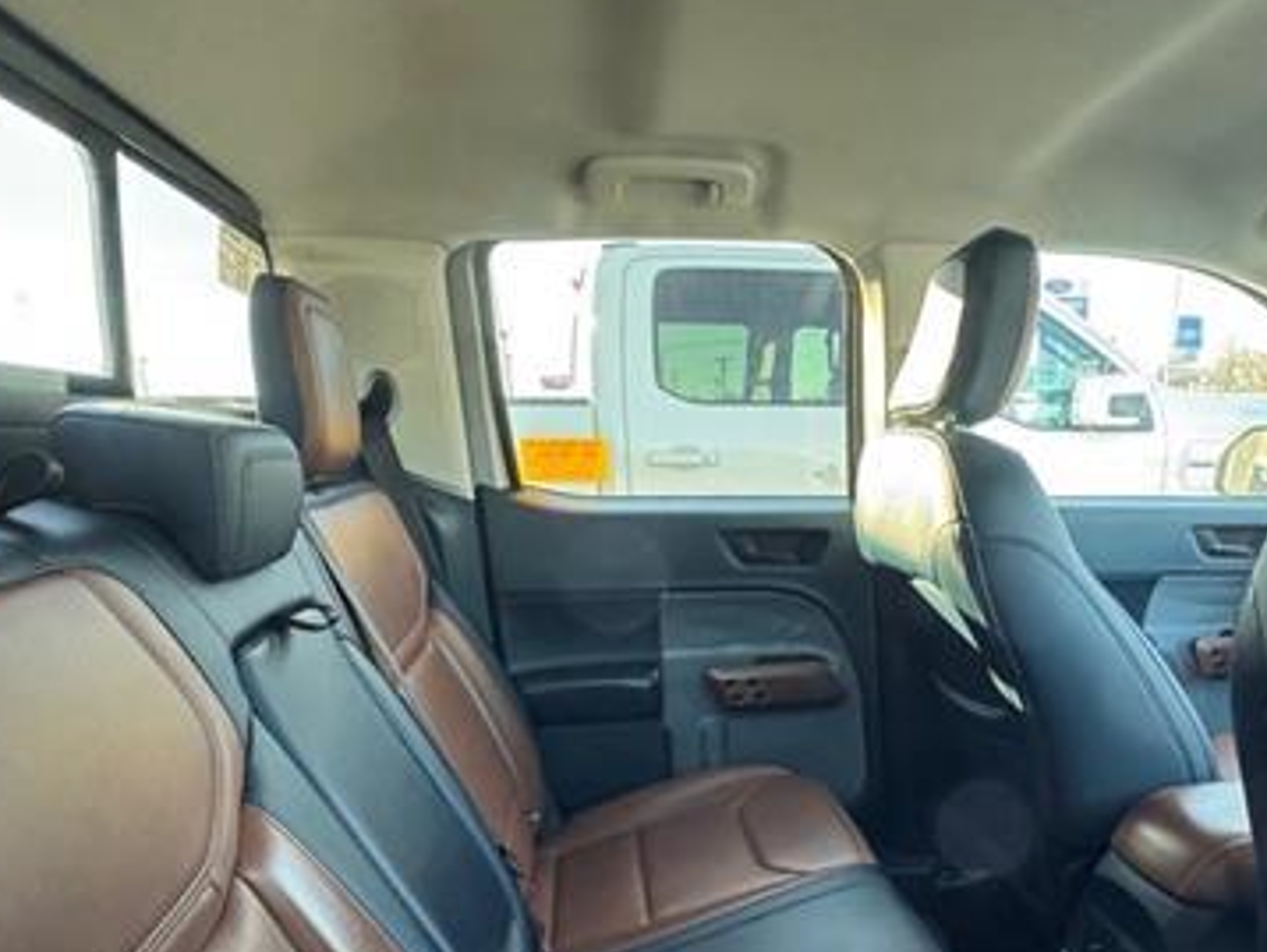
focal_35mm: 25
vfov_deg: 51.8
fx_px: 916
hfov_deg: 68.8
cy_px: 750
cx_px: 743
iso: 1250
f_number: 2.2
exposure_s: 1/45
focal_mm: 2.22
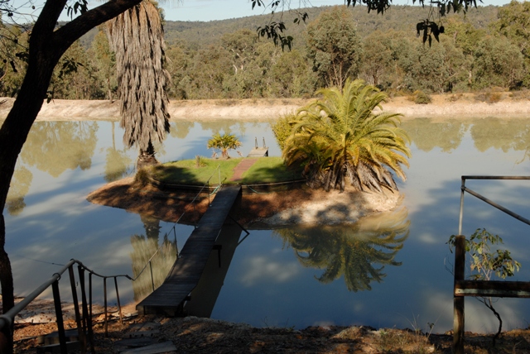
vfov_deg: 32.0
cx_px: 265
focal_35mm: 42
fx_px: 619
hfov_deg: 46.4
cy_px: 177
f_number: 8
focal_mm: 28
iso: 125
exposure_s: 1/250
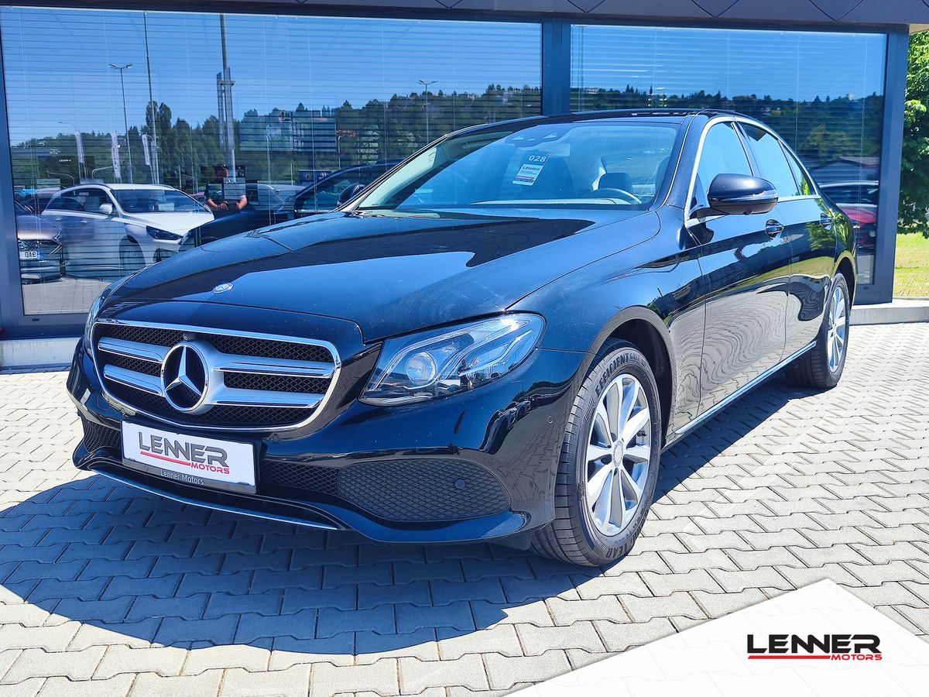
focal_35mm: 23
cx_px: 464
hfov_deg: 73.9
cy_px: 348
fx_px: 617
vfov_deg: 58.9
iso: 50
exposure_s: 1/339
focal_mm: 7.01
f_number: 1.69
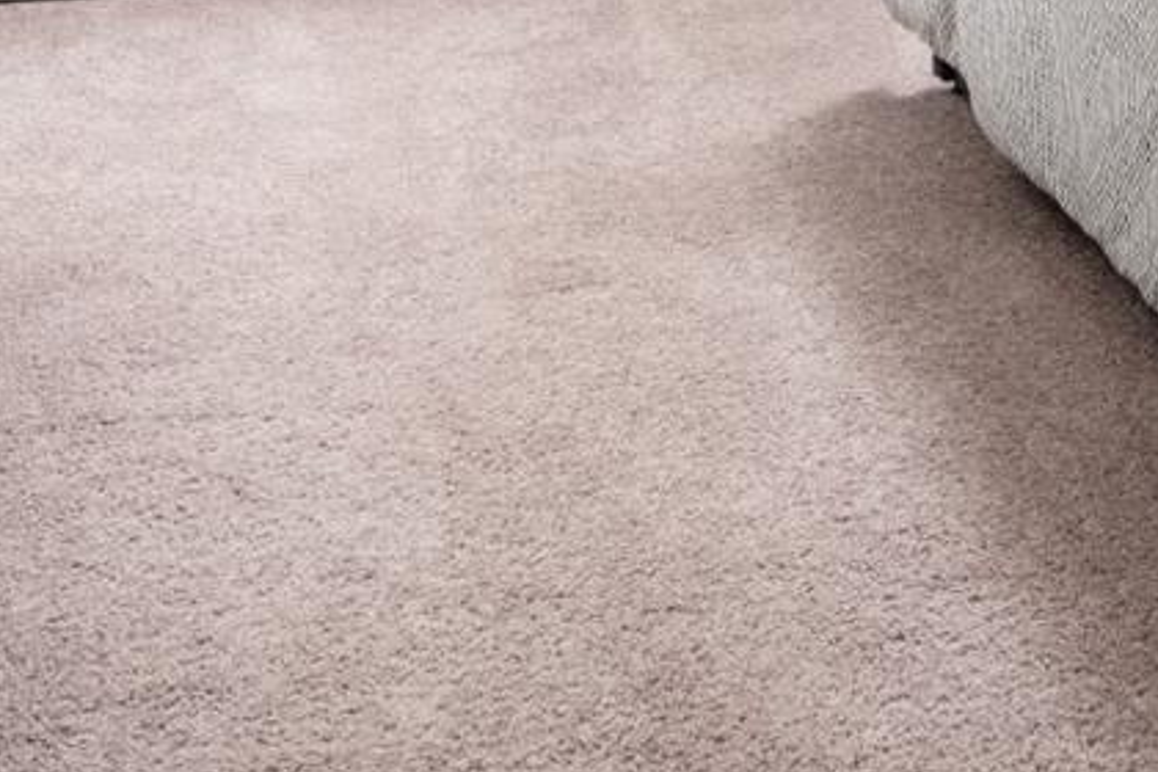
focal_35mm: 61
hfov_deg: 32.2
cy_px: -659
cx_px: 880
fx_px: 1962
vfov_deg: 17.5
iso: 200
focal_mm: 16
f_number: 8
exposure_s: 1/200
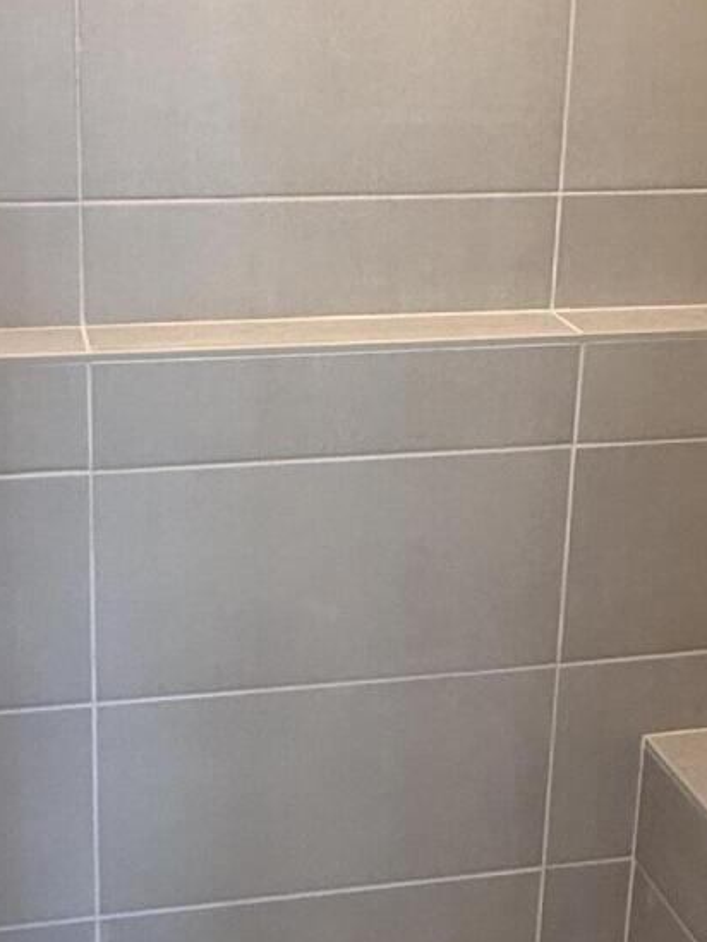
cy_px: 312
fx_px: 1388
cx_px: 237
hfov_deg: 28.4
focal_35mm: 51
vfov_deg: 37.1
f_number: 2.2
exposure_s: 1/120
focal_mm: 2.22
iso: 200
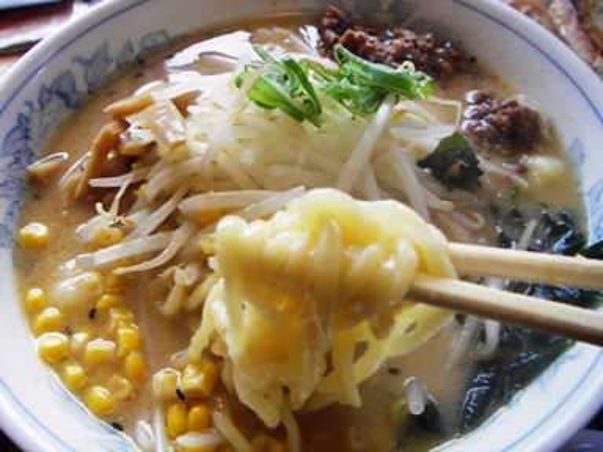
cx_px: 302
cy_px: 226
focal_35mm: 38
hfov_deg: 49.0
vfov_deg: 37.7
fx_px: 662
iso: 50
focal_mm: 6.3
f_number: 3.3
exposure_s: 1/40
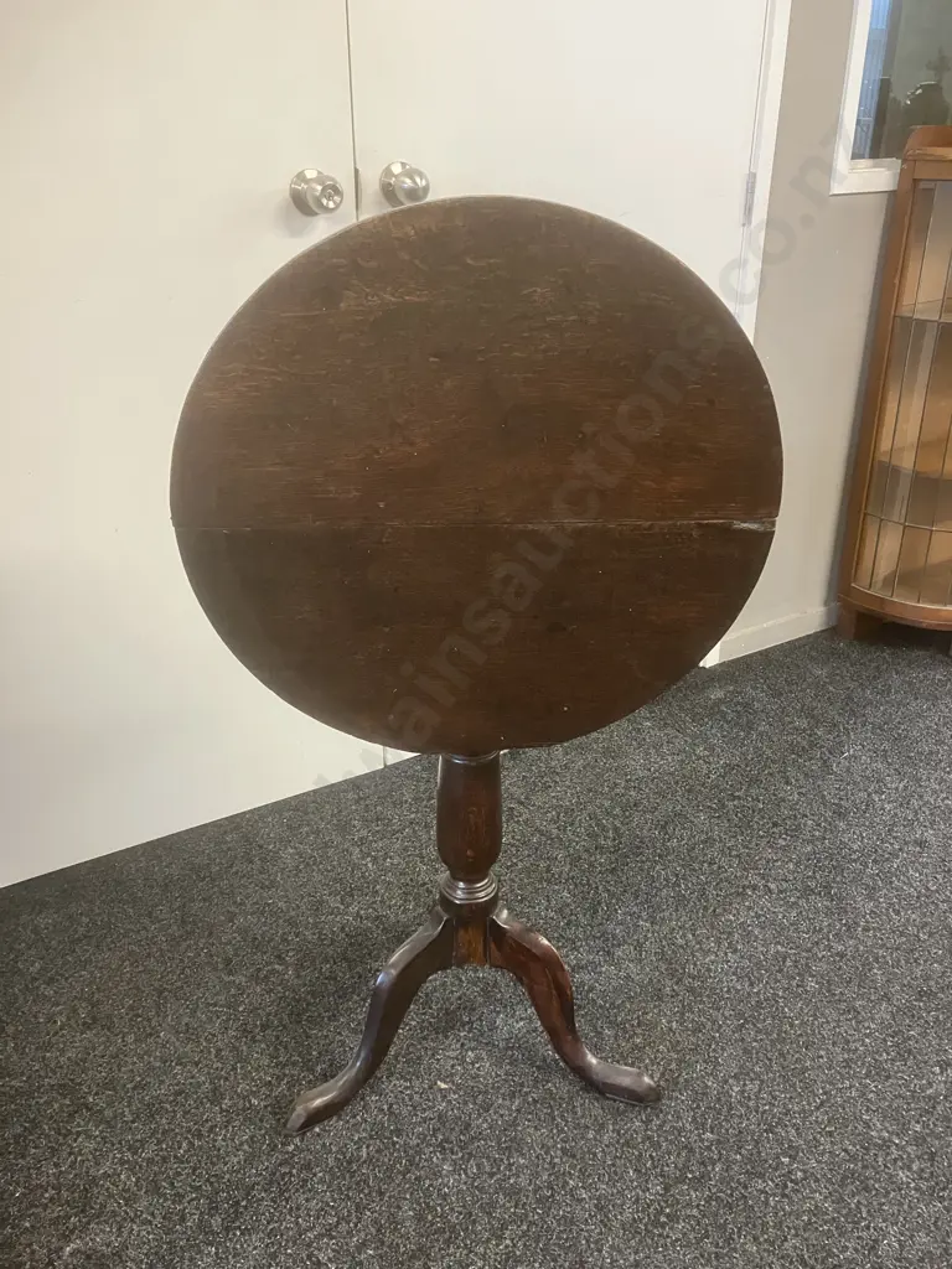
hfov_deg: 49.7
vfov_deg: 63.4
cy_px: 634
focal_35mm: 28
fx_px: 1027
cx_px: 476
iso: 320
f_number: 1.8
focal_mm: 3.99
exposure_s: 1/50
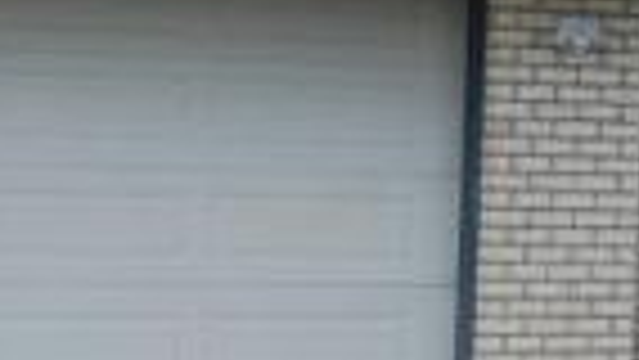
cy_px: 230
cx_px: 450
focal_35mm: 153
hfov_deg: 14.0
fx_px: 2593
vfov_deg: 7.9
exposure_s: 1/160
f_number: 6.3
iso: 100
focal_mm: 18
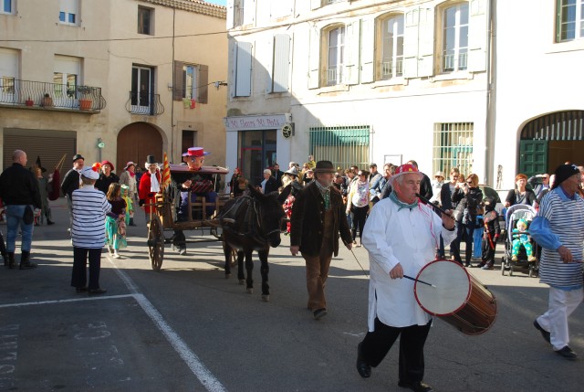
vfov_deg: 37.0
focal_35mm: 36
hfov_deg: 53.1
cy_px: 196
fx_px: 585
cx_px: 292
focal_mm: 24
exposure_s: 1/200
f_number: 4.5
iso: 100
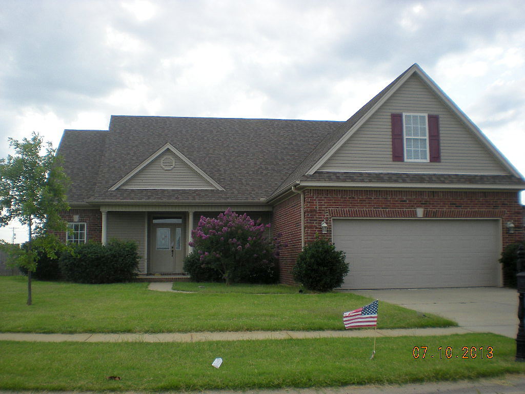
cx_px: 262
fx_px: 576
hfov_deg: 49.0
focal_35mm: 38
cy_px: 197
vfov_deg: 37.7
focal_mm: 6.3
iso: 64
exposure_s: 1/360
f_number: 4.6
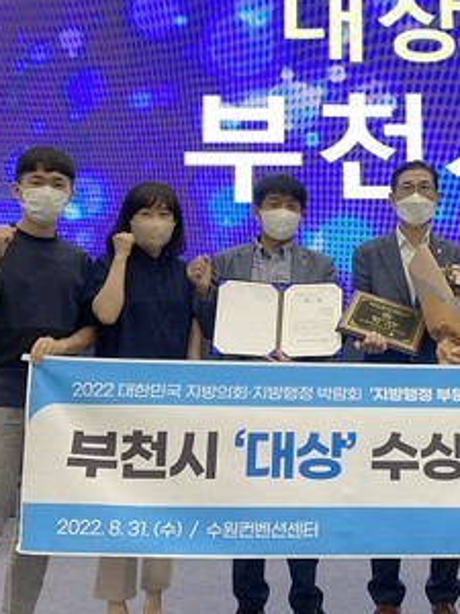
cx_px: 388
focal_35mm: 52
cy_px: 242
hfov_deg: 27.3
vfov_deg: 36.7
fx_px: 921
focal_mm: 4.25
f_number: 1.8
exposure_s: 1/120
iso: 100
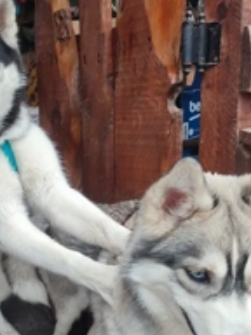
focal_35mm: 52
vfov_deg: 36.3
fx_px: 503
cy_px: 234
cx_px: 73
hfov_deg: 27.8
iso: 213
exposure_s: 1/33
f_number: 1.9
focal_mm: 6.04
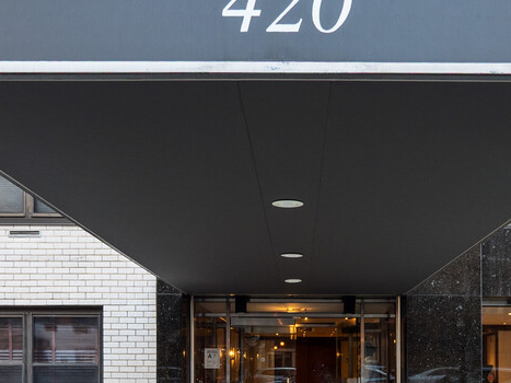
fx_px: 590
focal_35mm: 40
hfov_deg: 46.6
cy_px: 303
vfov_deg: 34.9
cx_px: 296
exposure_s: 1/30
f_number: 4
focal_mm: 7
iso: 125
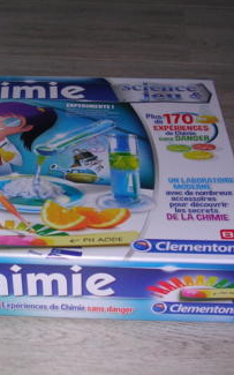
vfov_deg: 27.5
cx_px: -13
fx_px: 766
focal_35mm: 75
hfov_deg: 16.9
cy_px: 168
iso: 50
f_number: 3
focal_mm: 7.1
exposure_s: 1/60.1
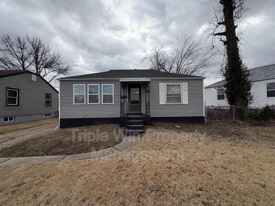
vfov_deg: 85.7
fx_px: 111
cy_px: 103
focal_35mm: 14
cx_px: 138
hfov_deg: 102.1
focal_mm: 2.22
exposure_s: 1/502
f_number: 2.2
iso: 50
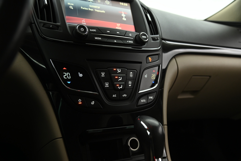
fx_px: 227
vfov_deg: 38.8
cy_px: 80
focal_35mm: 34
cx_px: 120
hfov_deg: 55.8
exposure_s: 1/15
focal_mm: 34
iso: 1250
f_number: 4
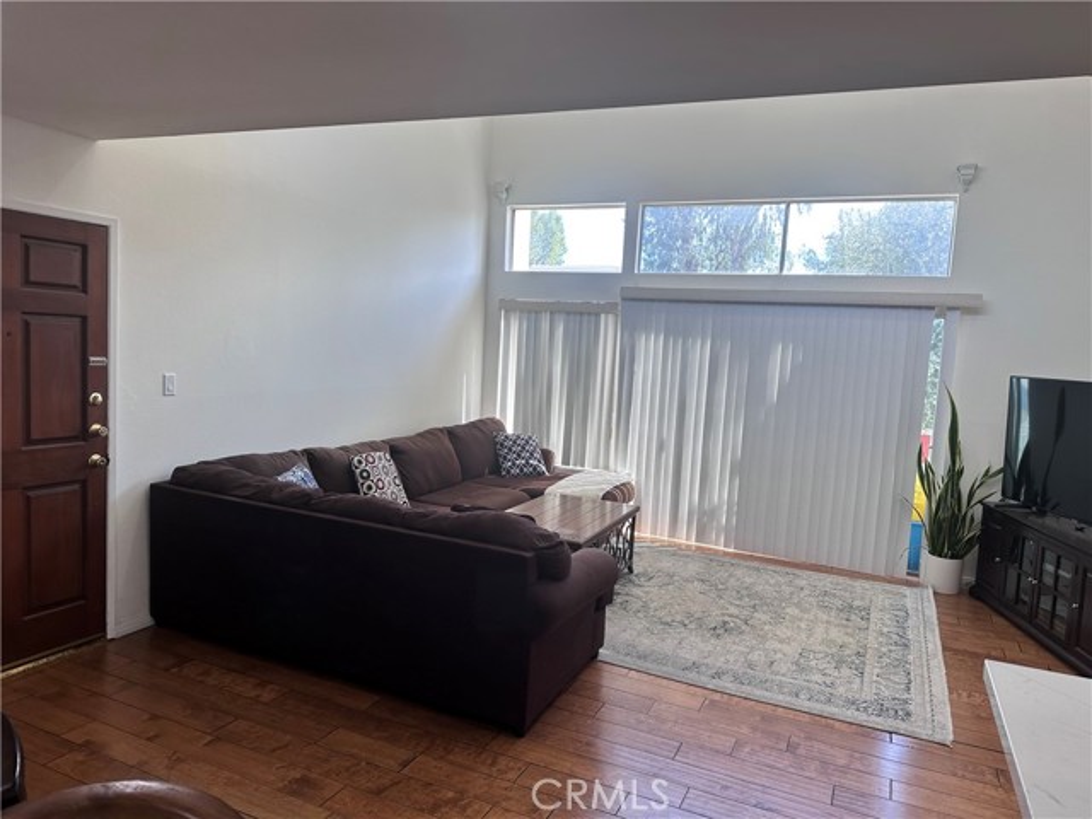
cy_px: 410
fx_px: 757
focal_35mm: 24
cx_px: 546
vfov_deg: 56.8
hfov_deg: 71.6
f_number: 1.78
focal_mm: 6.86
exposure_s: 1/303
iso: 80
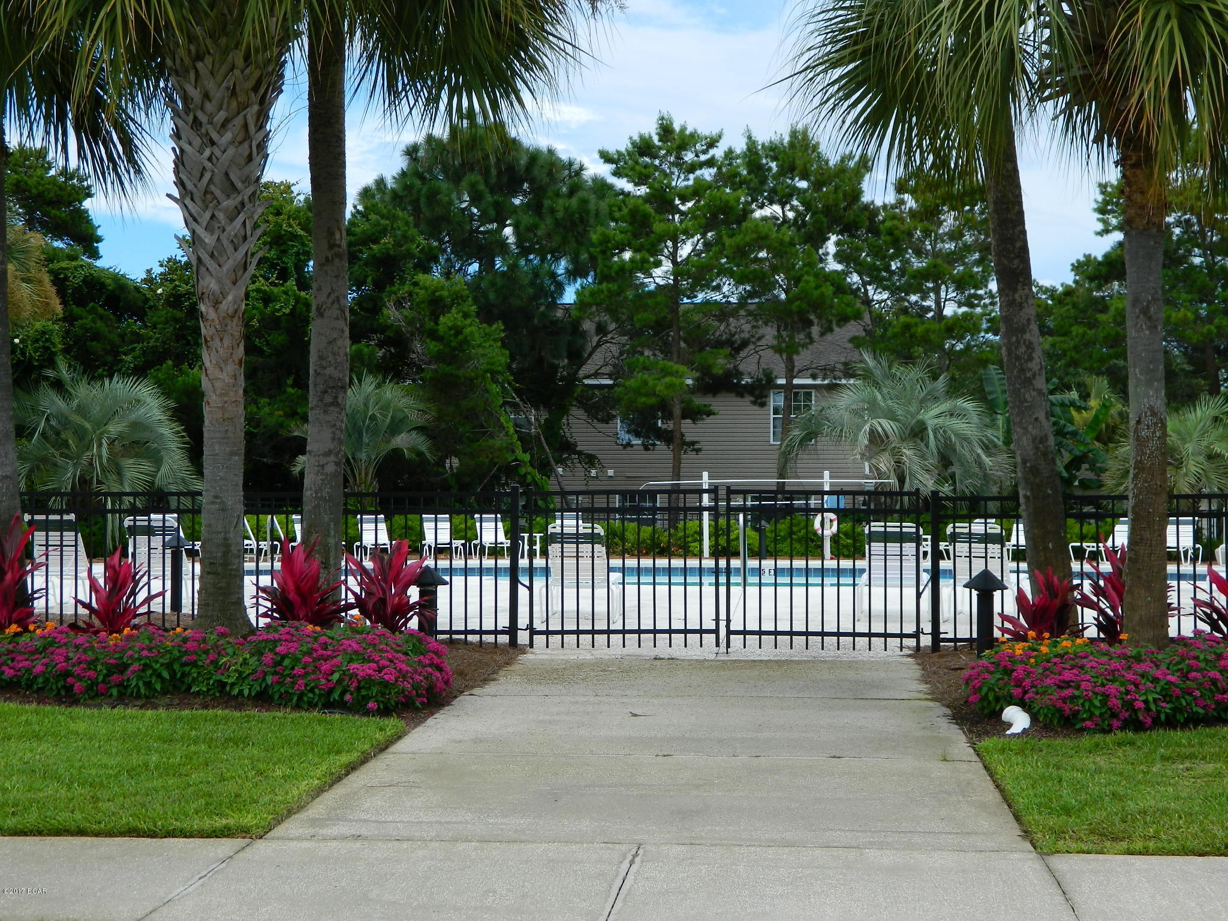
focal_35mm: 57
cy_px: 460
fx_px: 2022
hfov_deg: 33.8
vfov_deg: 25.7
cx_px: 614
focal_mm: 10.2
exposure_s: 1/500
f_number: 3.8
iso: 80
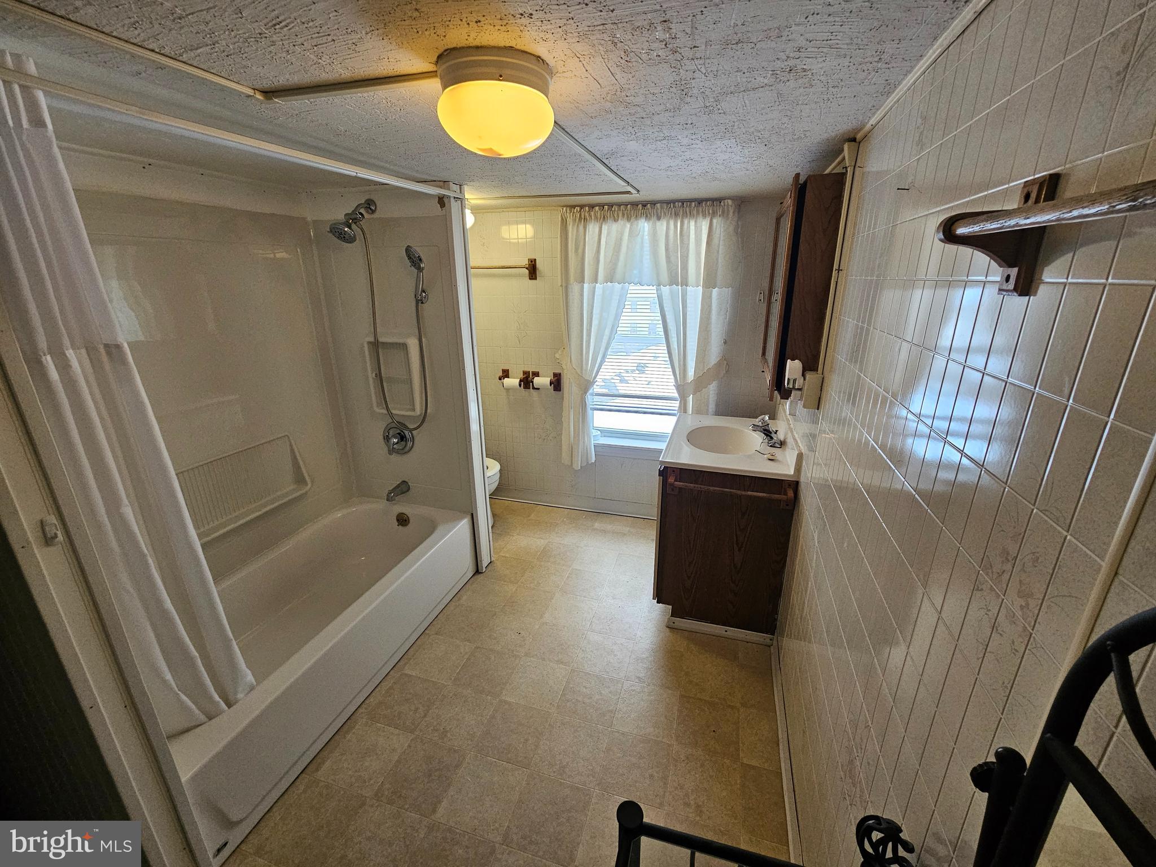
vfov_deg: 89.9
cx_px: 578
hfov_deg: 106.2
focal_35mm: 13
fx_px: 434
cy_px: 434
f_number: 2.2
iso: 320
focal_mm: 2.2
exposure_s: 1/60
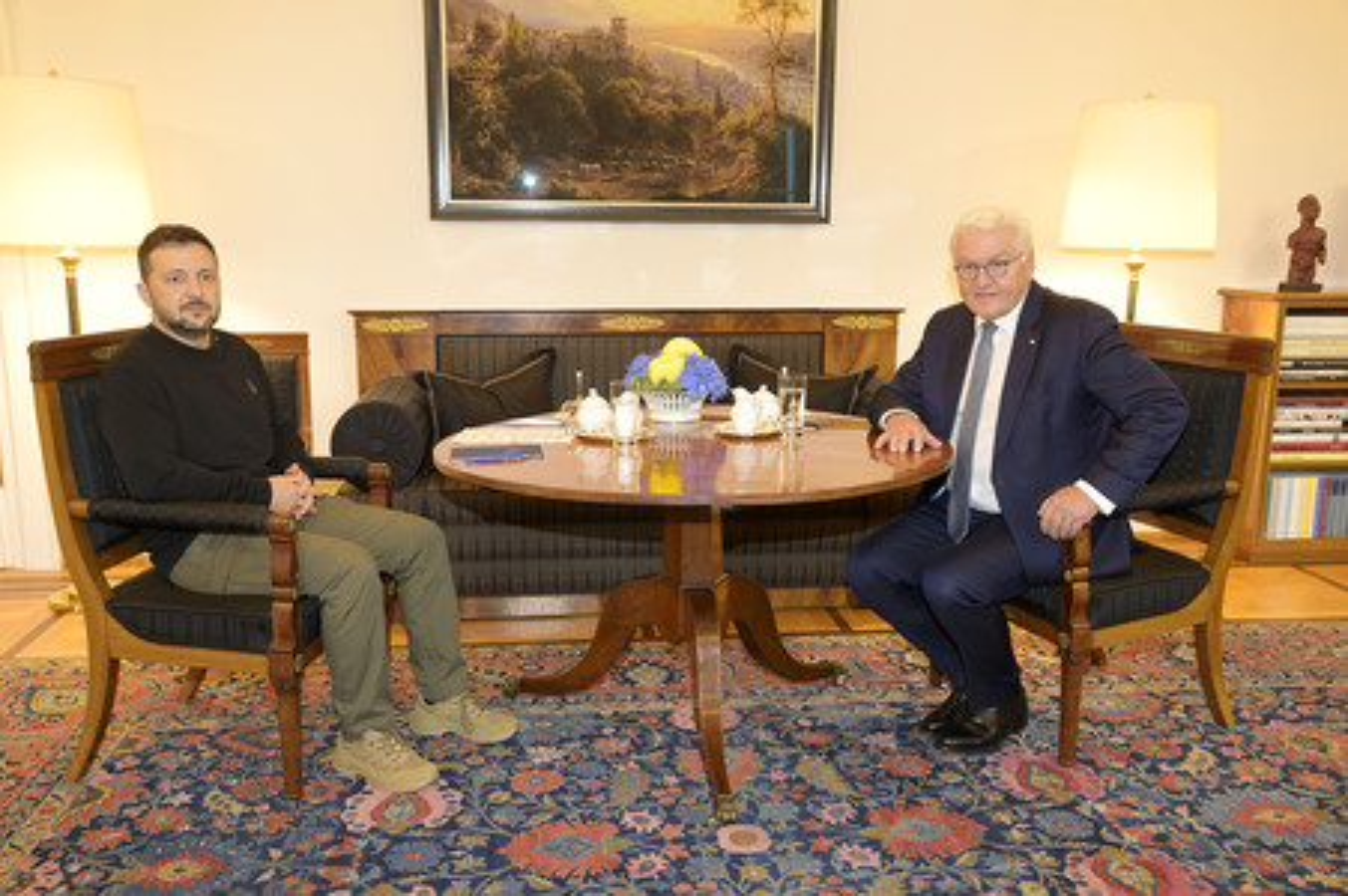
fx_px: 1197
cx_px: 674
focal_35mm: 32
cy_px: 448
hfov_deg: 58.8
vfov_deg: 41.1
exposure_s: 1/60
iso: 2500
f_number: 6.3
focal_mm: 32
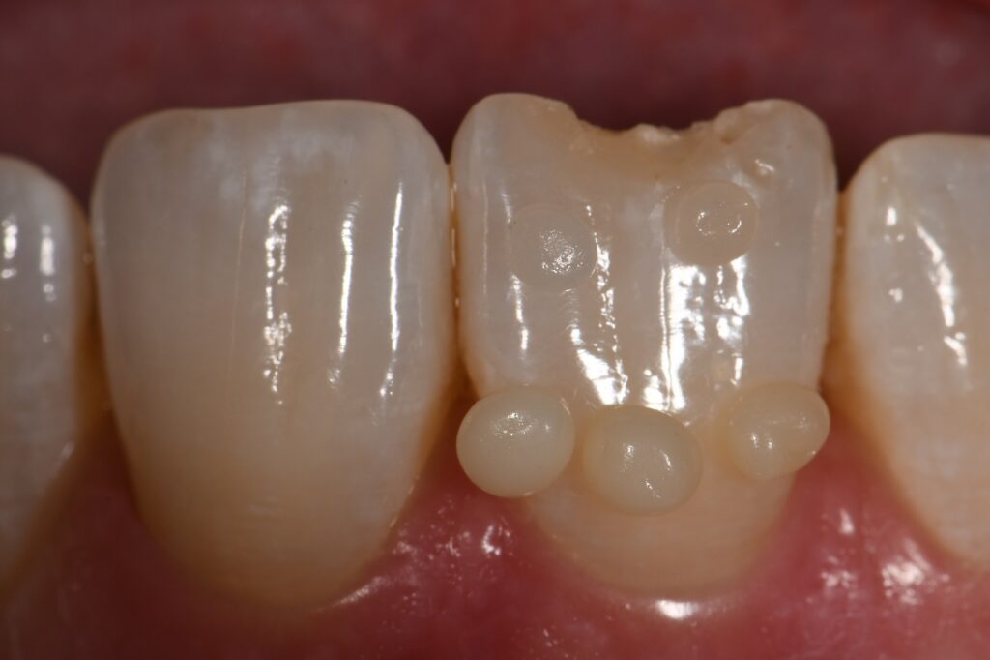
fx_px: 4316
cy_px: 330
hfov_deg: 13.1
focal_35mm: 157
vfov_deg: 8.7
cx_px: 495
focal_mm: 105
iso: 200
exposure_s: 1/160
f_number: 32
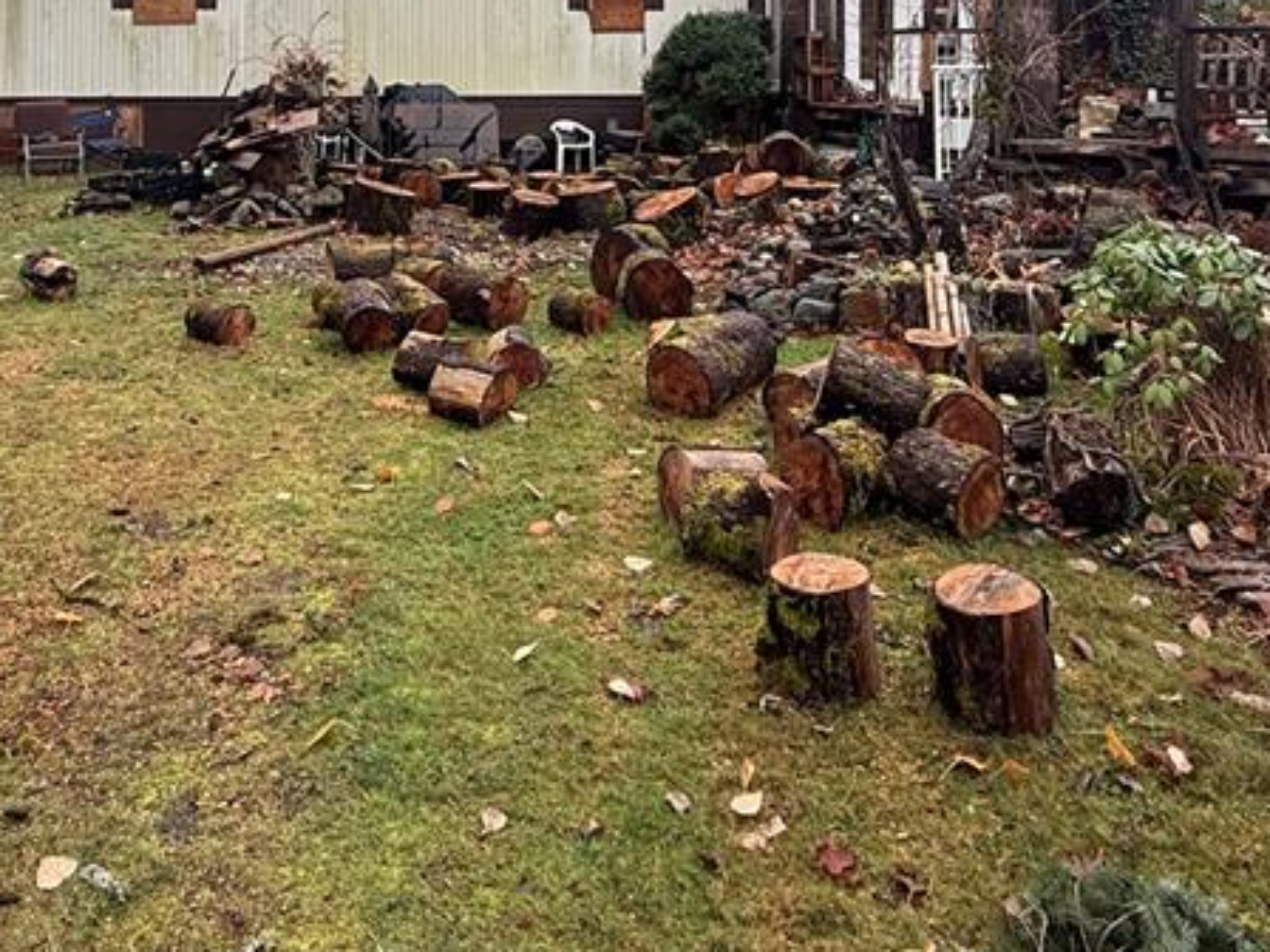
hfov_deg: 56.4
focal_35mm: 32
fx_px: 1174
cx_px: 516
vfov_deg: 39.7
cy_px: 34
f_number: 2.2
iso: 64
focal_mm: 2.22
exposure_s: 1/285
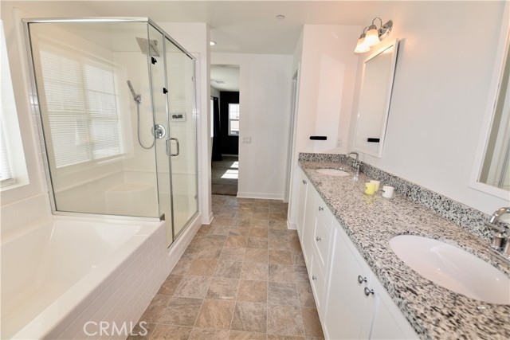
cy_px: 170
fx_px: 213
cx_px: 255
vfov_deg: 77.4
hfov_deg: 100.4
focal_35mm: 15
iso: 180
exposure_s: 1/125
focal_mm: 15
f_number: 5.6
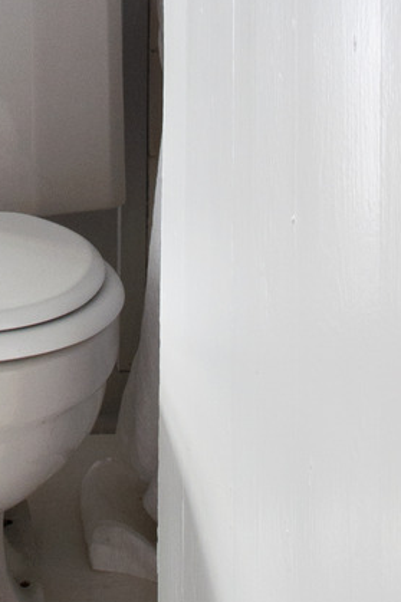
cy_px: -108
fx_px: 1194
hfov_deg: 18.5
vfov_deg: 25.6
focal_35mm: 71
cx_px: -13
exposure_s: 1/3
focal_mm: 17
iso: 400
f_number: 8
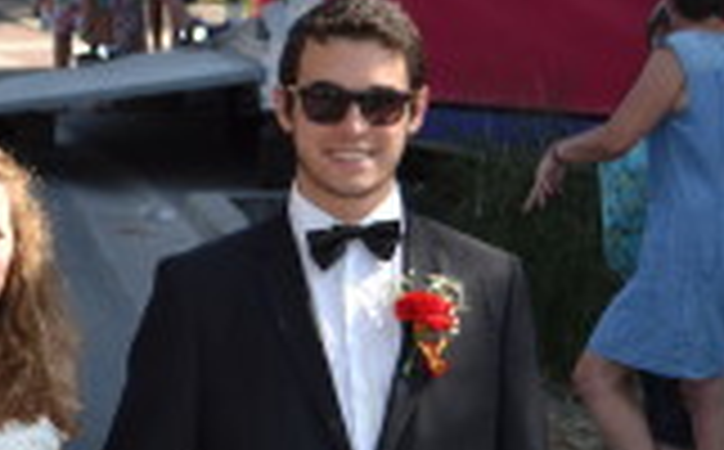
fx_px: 4136
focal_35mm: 210
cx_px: 27
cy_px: 702
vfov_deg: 6.1
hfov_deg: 9.9
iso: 100
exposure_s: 1/200
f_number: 5.6
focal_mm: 46
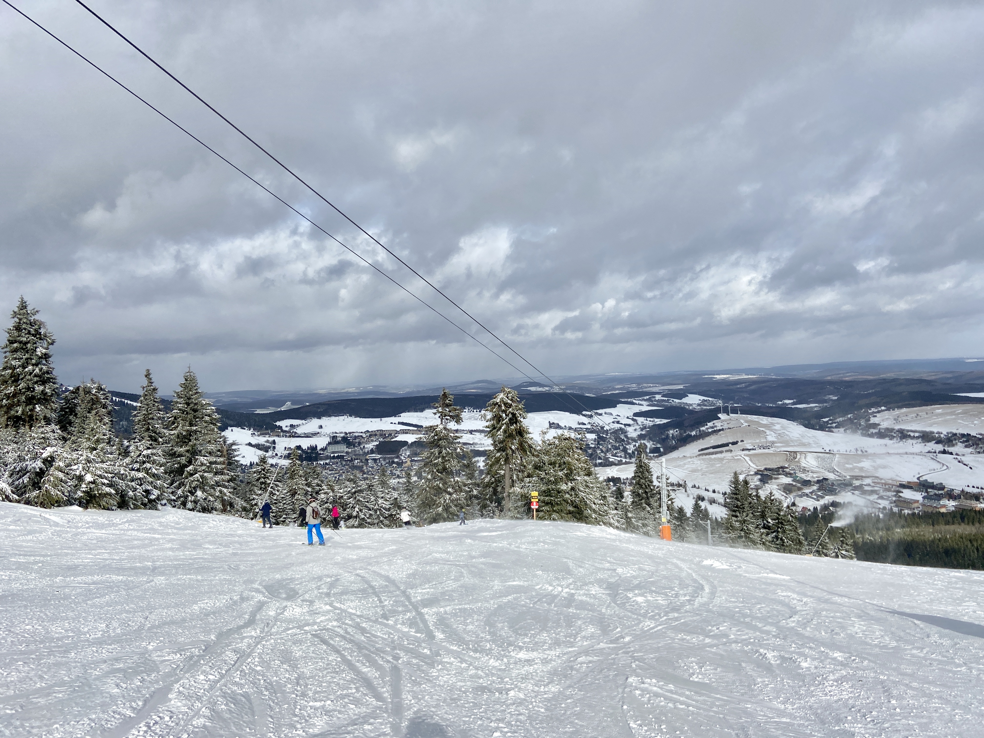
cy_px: 369
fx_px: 739
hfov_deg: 67.3
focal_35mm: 26
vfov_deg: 53.1
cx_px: 492
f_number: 1.8
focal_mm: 4.25
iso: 32
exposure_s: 1/6452
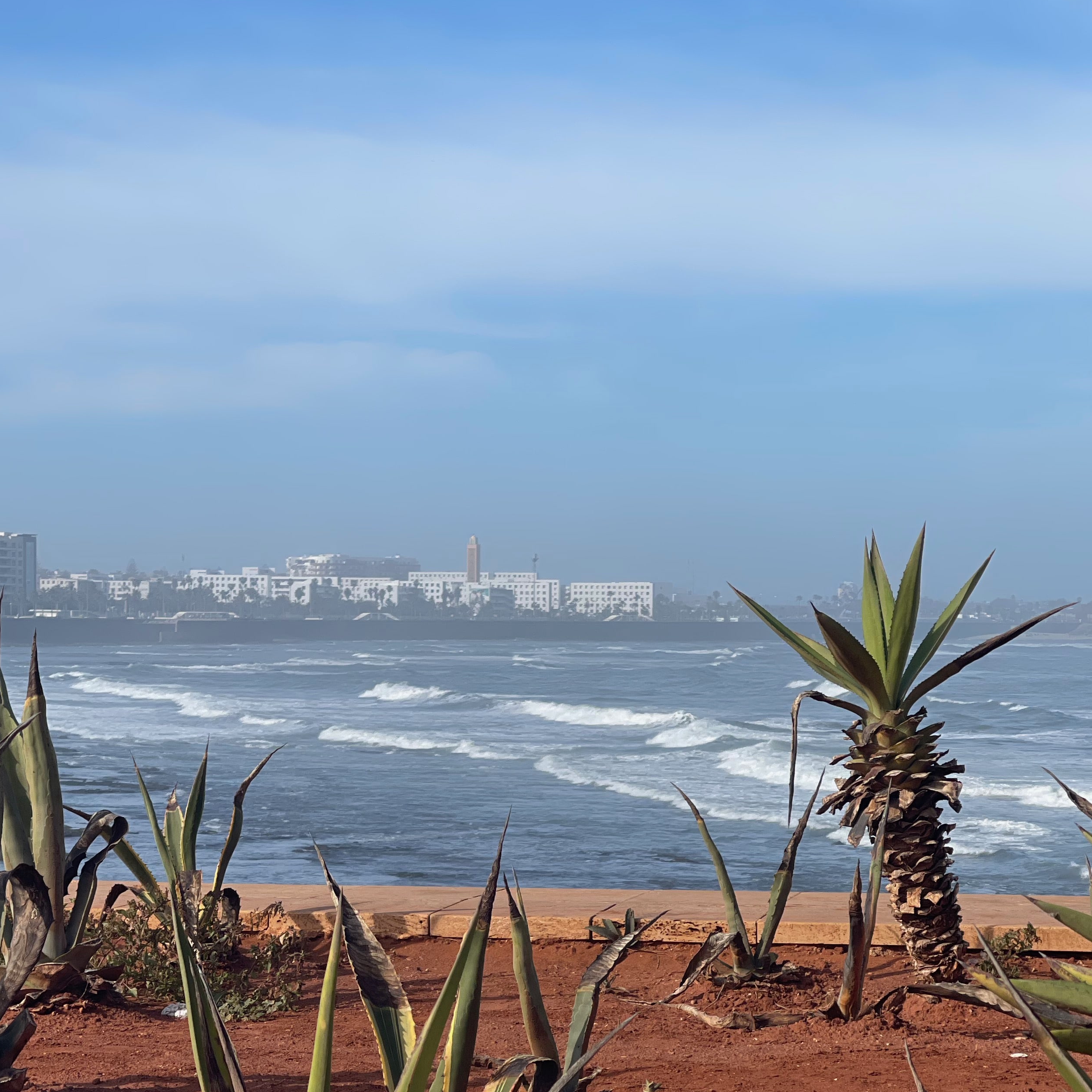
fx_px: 3248
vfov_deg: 19.0
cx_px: 522
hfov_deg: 19.1
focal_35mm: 91
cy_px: 782
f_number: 2.2
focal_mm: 7.5
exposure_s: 1/1597
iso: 32
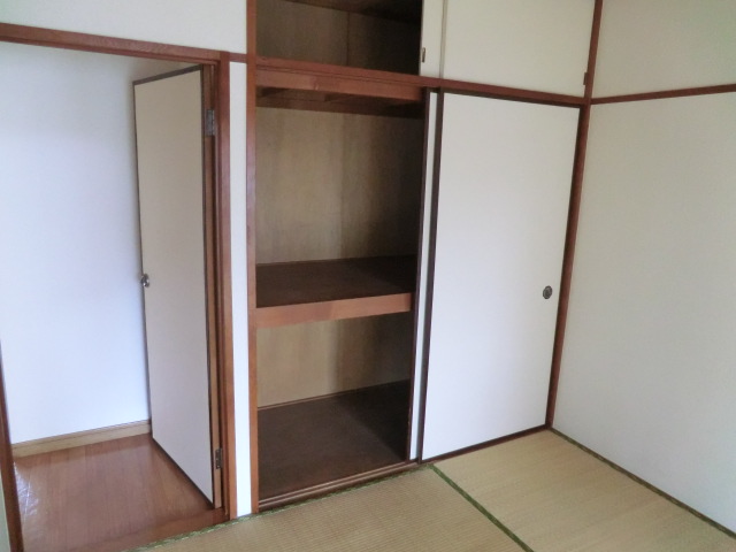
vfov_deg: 56.8
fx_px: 510
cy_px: 276
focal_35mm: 24
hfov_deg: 71.6
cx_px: 368
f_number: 3.2
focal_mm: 4.3
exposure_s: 1/60
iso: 640
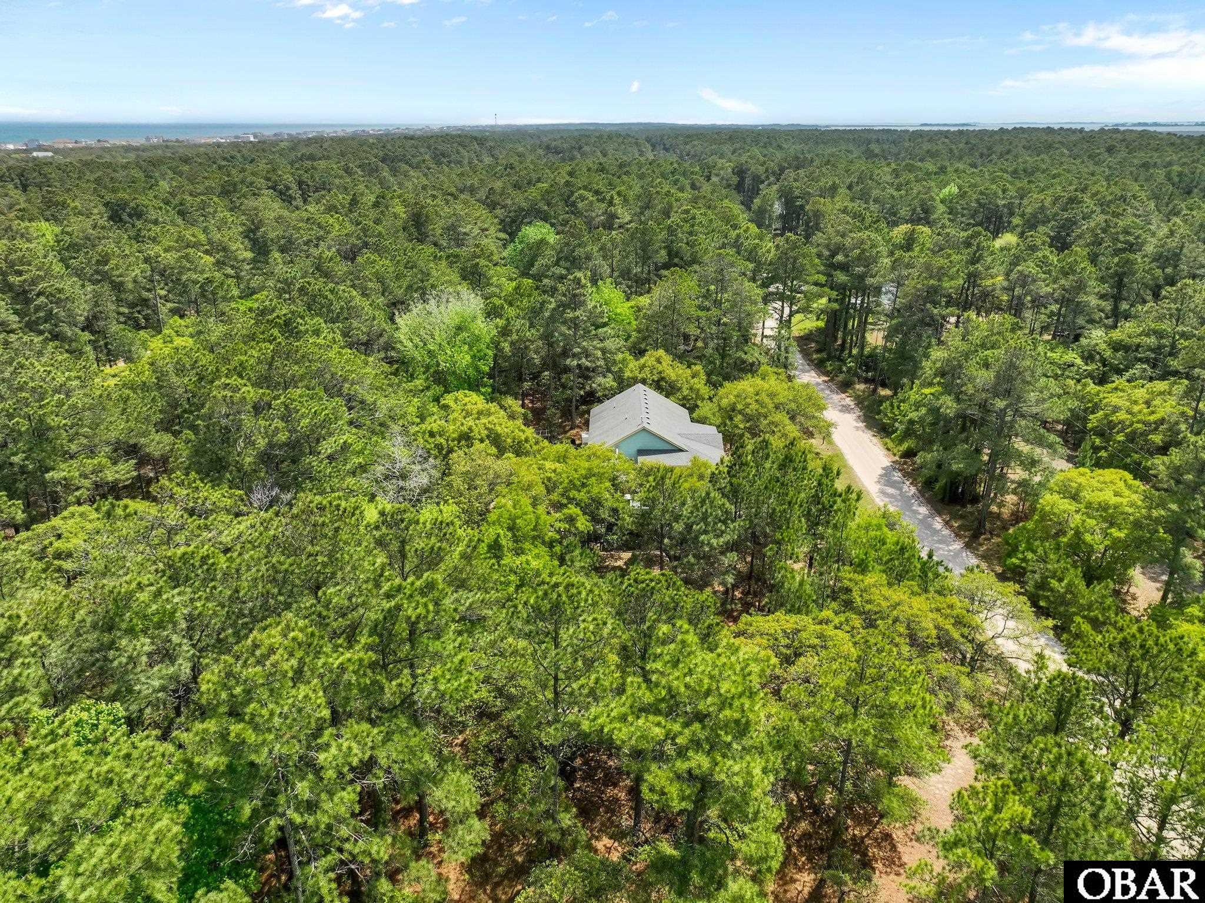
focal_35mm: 24
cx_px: 602
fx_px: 835
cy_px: 452
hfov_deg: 71.6
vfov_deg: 56.8
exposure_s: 1/2000
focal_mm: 12.29
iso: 140
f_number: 2.8
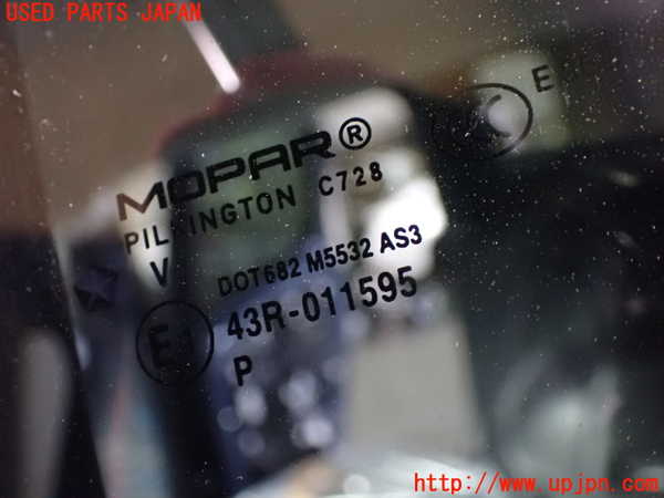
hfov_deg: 45.8
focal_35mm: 41
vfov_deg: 35.1
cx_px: 332
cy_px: 249
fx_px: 786
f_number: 2.8
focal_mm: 7.31
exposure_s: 1/40
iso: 1600
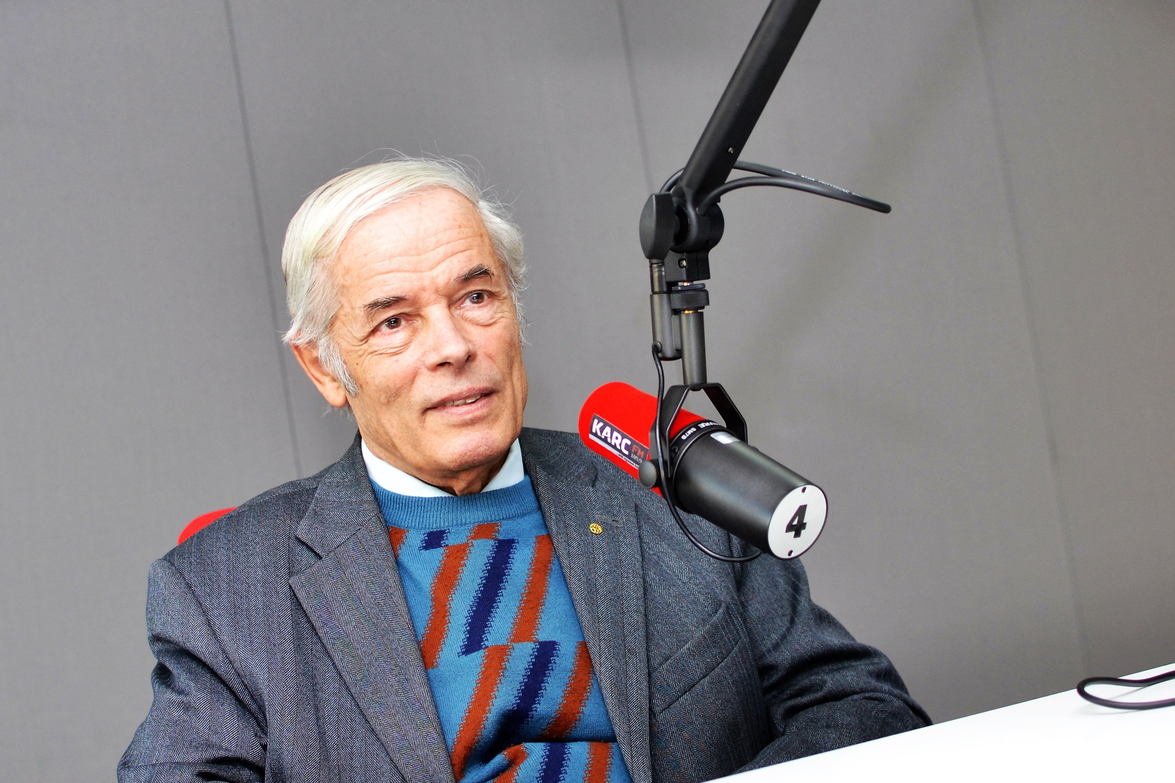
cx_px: 588
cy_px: 392
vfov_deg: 25.8
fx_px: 1713
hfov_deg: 37.9
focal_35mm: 52
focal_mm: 35
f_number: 2.8
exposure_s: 1/200
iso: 400
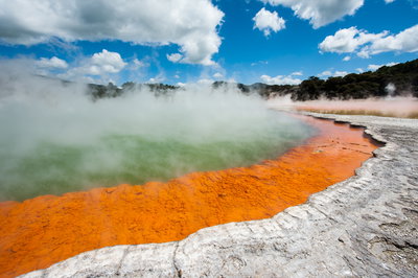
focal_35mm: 14
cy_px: 139
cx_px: 209
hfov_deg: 104.3
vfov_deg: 81.1
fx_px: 162
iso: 200
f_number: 16
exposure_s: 1/400
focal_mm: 14
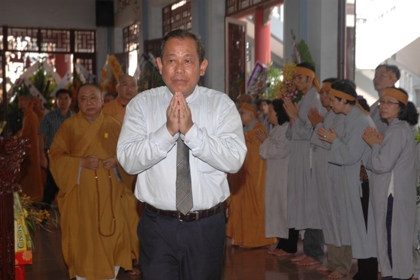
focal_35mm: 60
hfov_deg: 33.4
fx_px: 700
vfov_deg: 22.6
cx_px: 210
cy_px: 140
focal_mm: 40
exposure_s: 1/60
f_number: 4.5
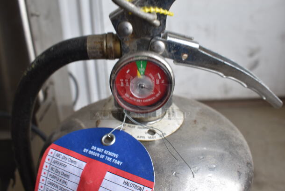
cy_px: 96
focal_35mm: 32
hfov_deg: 59.4
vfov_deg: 41.8
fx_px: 250
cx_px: 142
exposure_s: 1/60
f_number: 8
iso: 180
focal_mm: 21
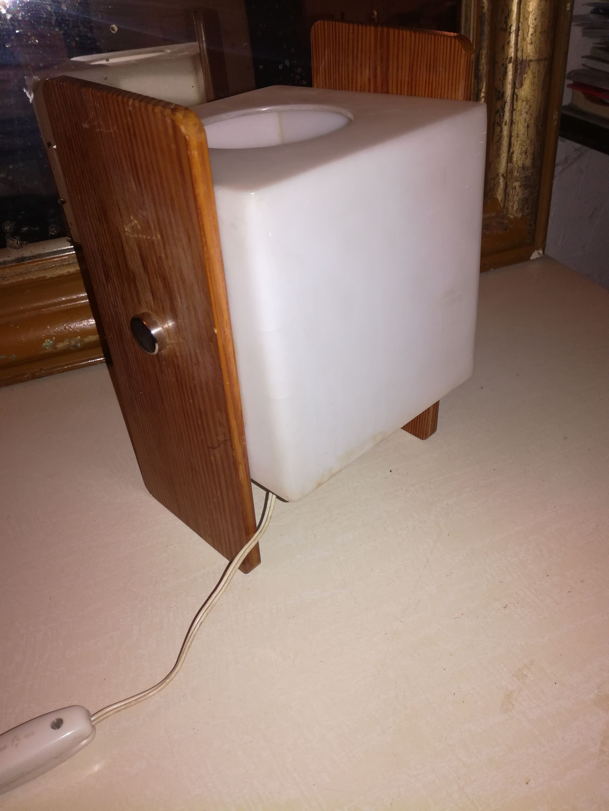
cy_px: 406
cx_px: 304
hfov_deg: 51.4
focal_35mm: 27
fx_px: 633
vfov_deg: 65.3
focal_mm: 3.79
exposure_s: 1/30
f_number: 2
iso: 80
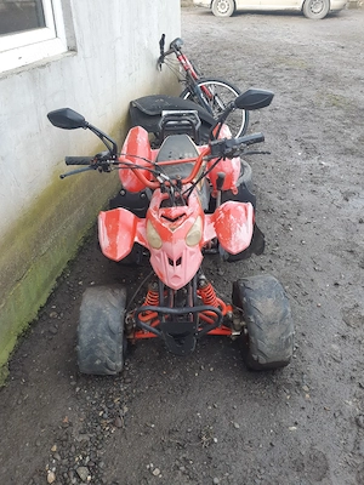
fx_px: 365
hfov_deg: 53.1
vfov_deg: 67.3
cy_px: 242
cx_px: 182
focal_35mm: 26
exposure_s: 1/135
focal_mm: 3.93
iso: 40
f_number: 1.7
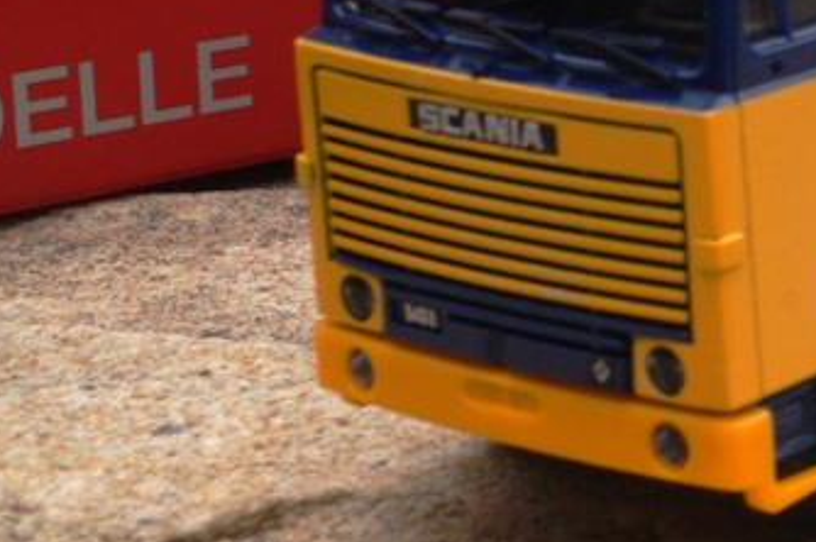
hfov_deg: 13.0
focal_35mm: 145
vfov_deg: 9.4
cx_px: 1390
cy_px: 125
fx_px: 3283
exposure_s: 1/60
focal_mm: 28
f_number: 20
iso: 250
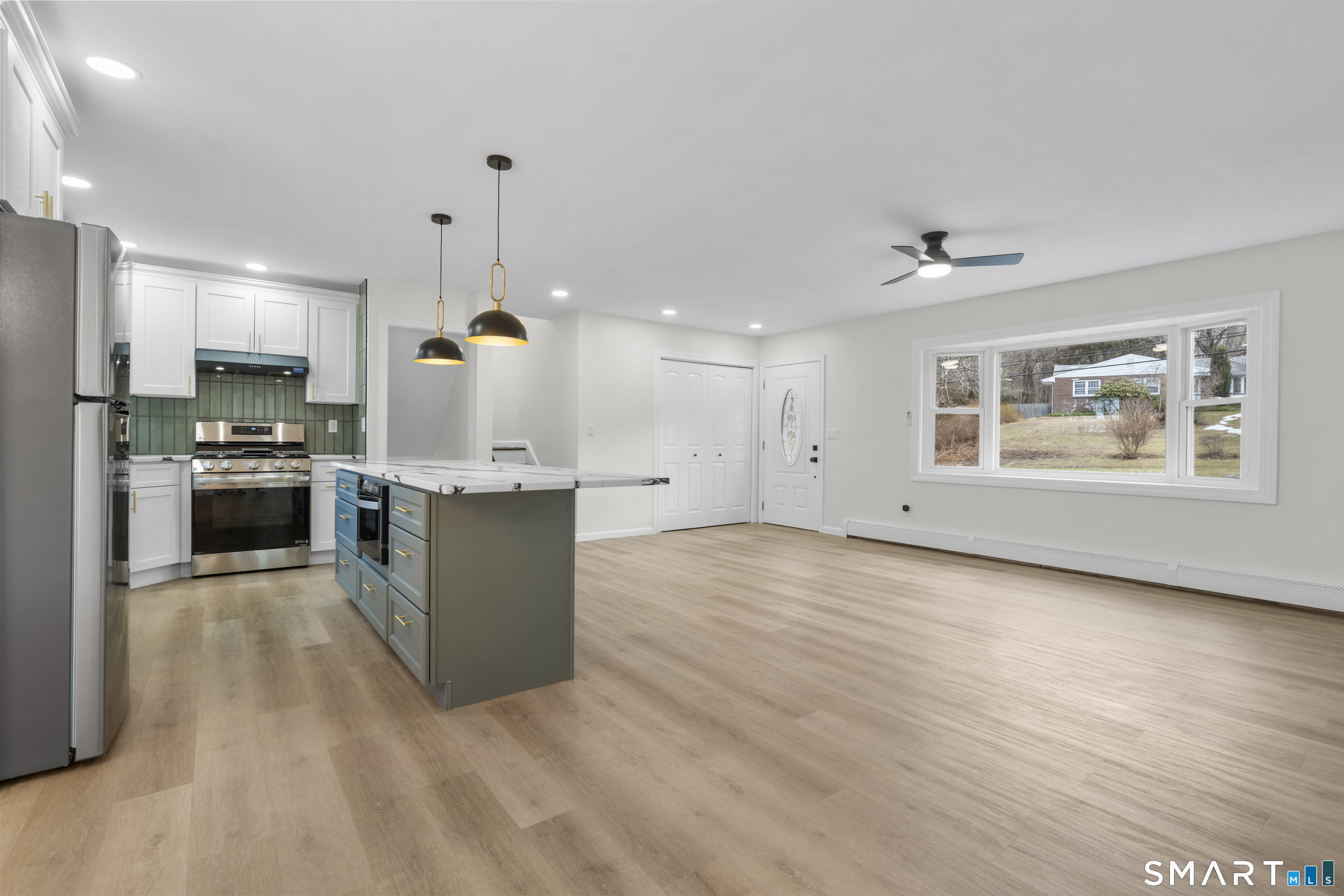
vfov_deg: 73.7
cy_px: 448
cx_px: 672
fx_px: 597
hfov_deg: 96.7
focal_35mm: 16
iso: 200
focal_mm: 16
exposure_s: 1/1.67
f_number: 9
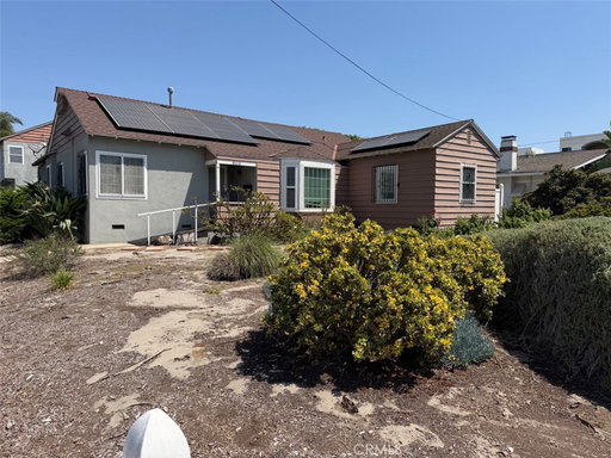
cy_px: 229
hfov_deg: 71.6
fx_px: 424
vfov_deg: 56.8
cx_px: 306
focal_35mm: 24
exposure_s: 1/4405
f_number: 1.78
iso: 80
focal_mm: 6.76
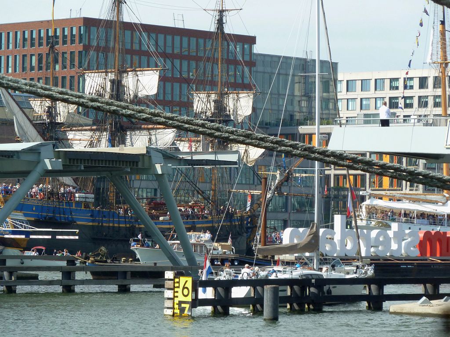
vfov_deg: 8.8
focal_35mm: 169
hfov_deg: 11.7
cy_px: 168
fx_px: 2196
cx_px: 225
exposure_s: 1/500
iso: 160
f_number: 4.5
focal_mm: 27.8
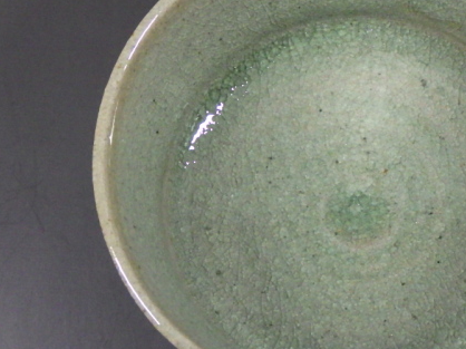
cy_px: 157
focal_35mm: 95
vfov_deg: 15.5
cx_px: 356
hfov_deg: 20.5
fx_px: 1278
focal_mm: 11.1
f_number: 4.6
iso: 320
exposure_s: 1/60
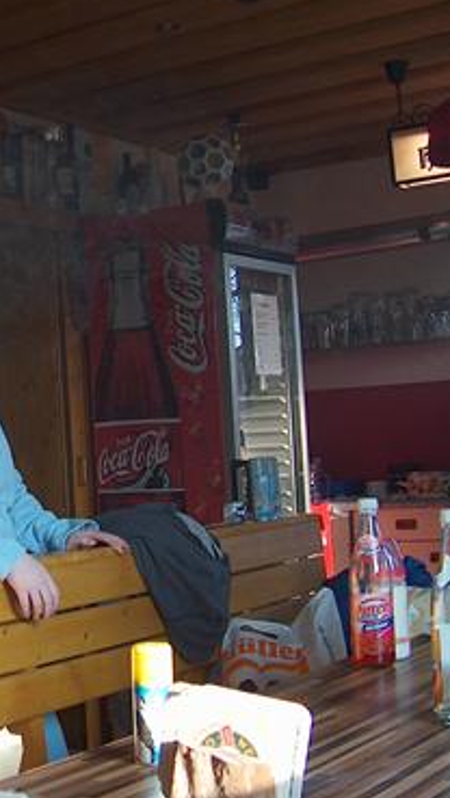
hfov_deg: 19.1
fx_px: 1271
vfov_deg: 34.8
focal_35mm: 60
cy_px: 360
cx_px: -65
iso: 200
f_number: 2.8
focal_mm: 7.6
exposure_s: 1/68.3
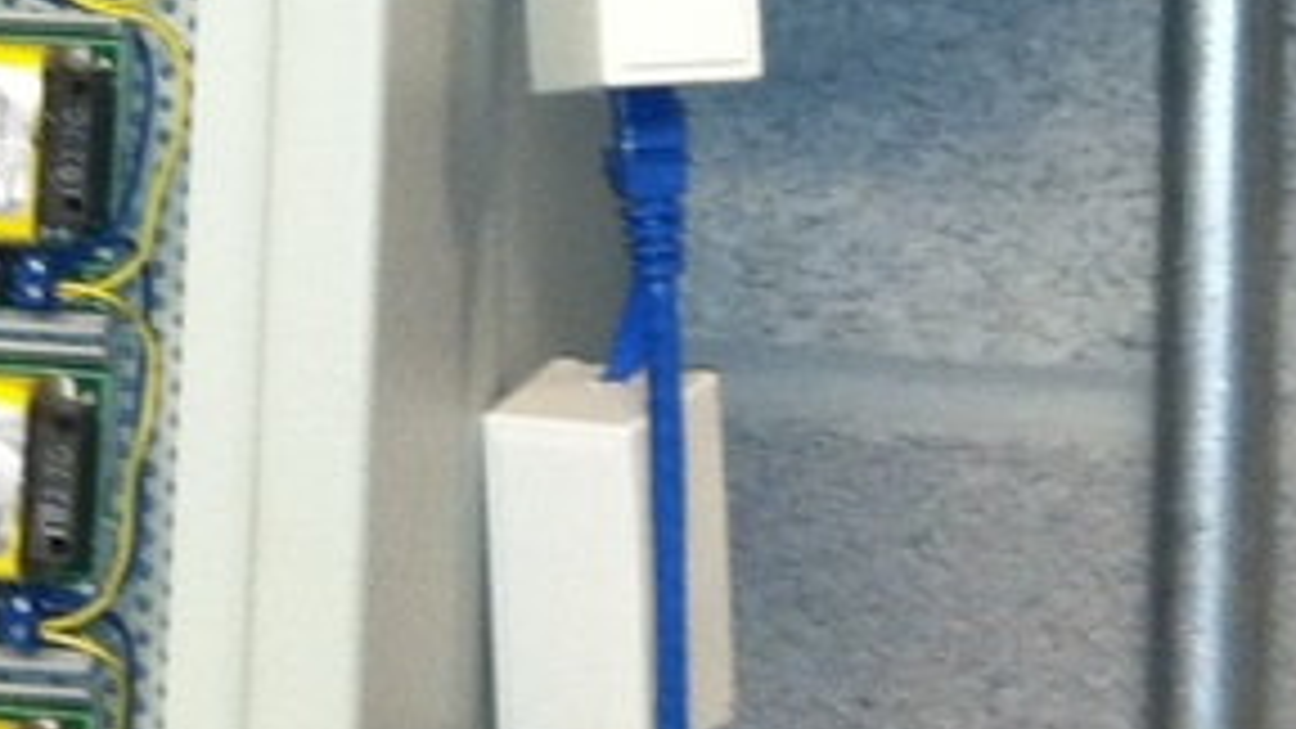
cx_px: 358
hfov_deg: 12.1
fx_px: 6083
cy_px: -837
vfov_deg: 6.6
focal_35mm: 177
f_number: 2.8
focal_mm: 3.85
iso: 125
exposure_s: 1/15
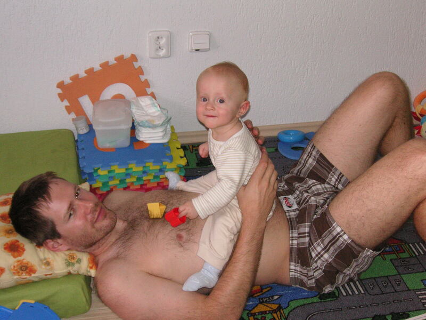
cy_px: 160
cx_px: 213
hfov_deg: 36.2
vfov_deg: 27.5
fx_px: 652
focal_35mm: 53
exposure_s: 1/45
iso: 160
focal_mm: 8.9
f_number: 3.6
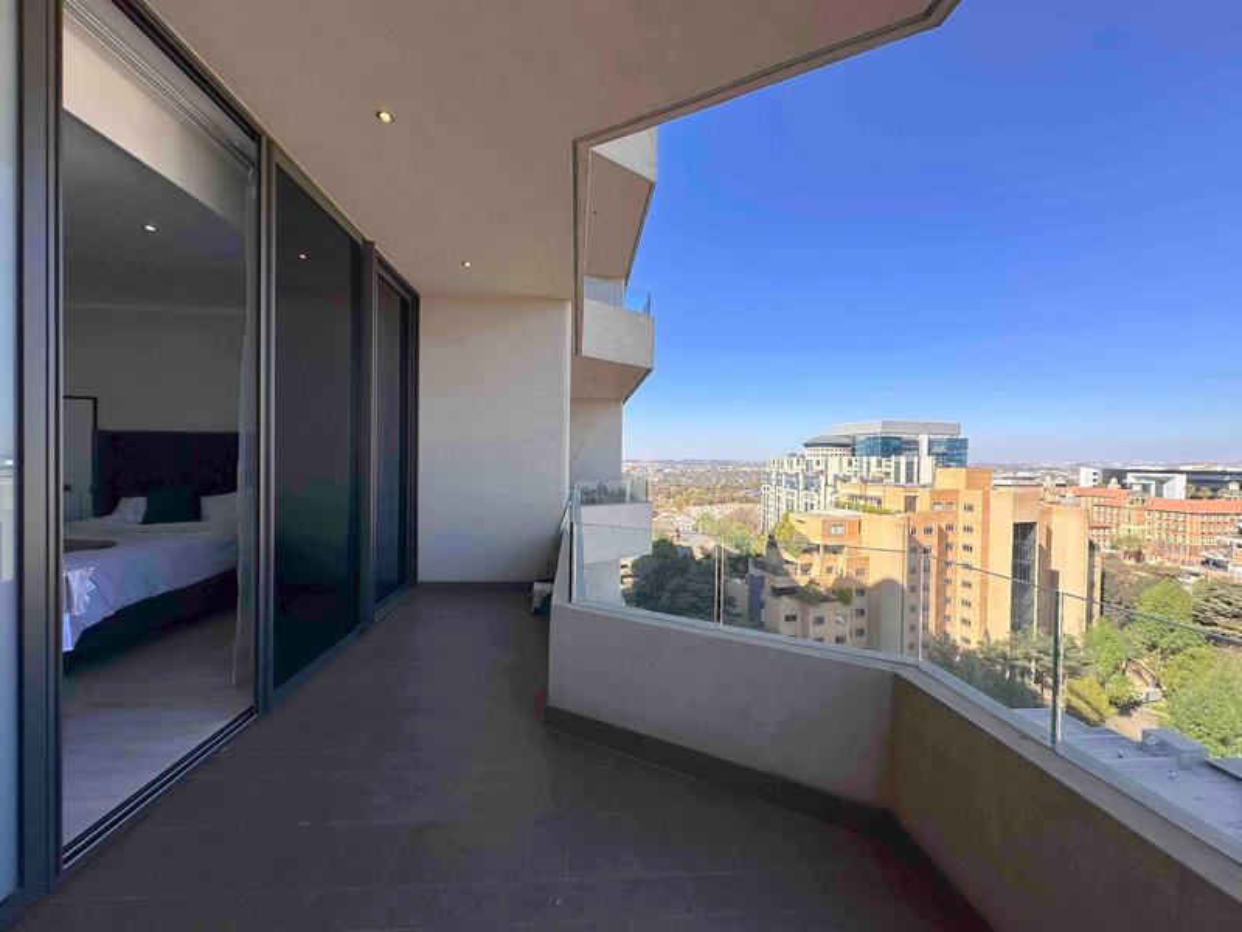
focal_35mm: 14
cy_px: 466
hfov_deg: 102.1
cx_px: 621
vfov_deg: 85.7
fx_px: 502
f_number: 2.2
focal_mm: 2.22
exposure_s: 1/1182
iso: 40
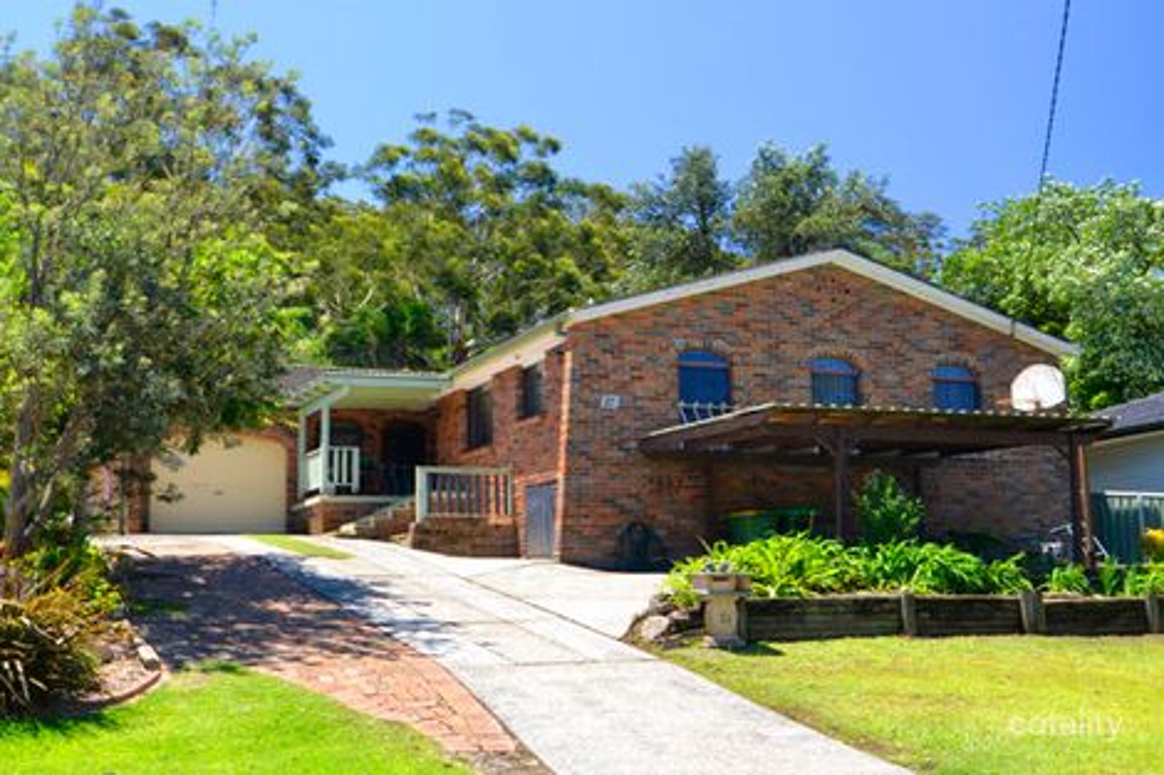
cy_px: 388
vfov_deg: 41.7
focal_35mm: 32
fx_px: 1018
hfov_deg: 59.5
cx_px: 582
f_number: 8
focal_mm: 21
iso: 800
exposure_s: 1/250
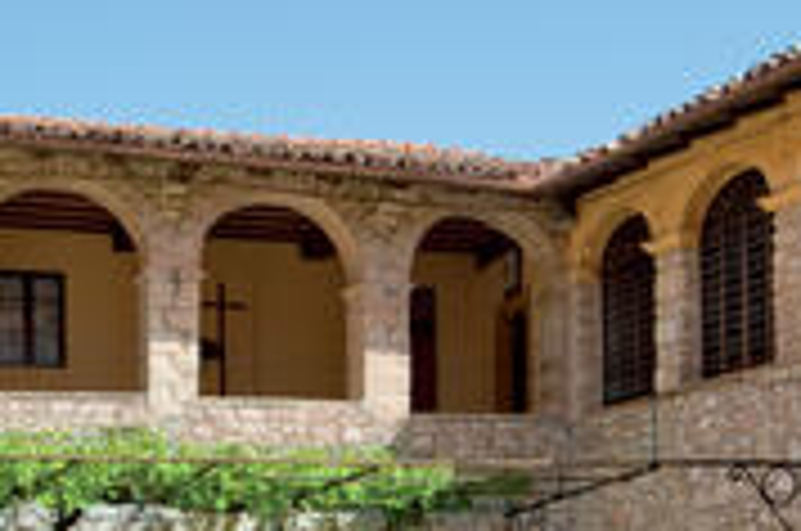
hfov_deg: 25.0
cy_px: 605
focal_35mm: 81
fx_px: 1799
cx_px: 270
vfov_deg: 16.2
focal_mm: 24
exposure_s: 1/400
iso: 400
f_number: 10
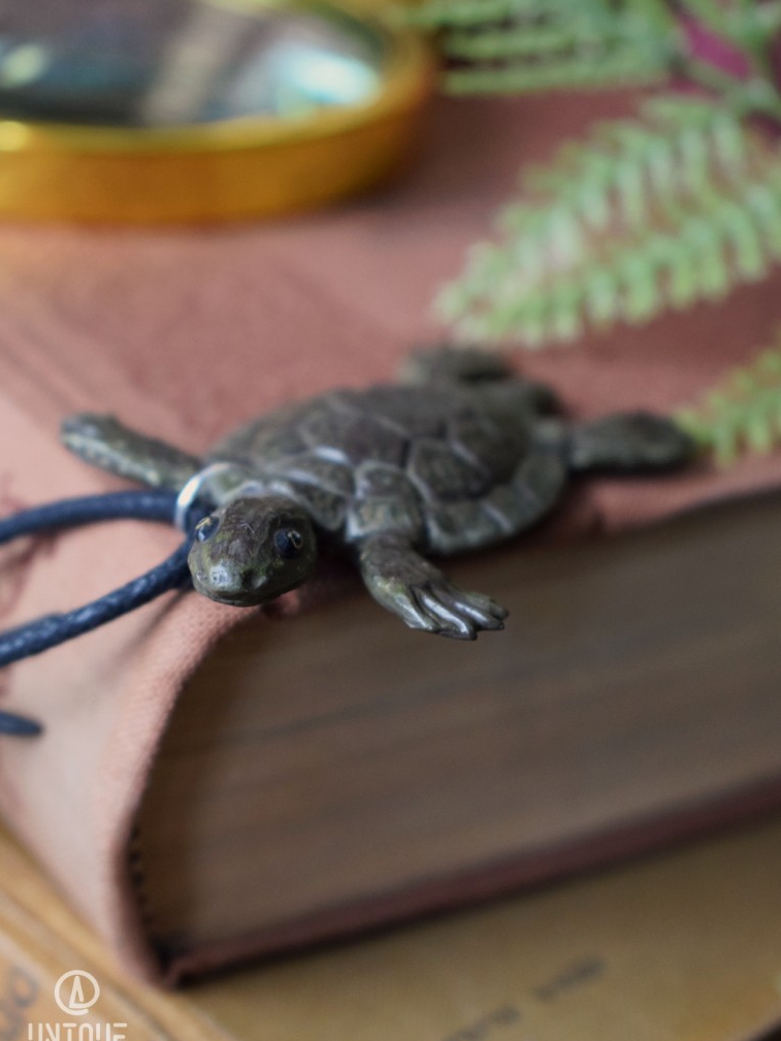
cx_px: 393
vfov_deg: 24.7
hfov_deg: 18.7
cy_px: 555
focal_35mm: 79
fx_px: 2376
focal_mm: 48
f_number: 5.3
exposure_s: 1/60
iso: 2200
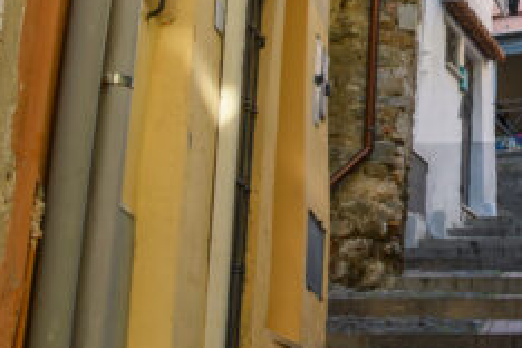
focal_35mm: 105
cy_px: -106
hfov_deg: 18.5
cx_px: 616
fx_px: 1522
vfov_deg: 12.6
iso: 400
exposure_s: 1/125
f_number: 11
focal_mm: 24
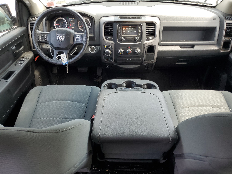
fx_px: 174
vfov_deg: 53.1
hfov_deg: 67.3
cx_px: 116
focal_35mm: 26
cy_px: 87
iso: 50
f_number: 1.5
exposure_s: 1/145
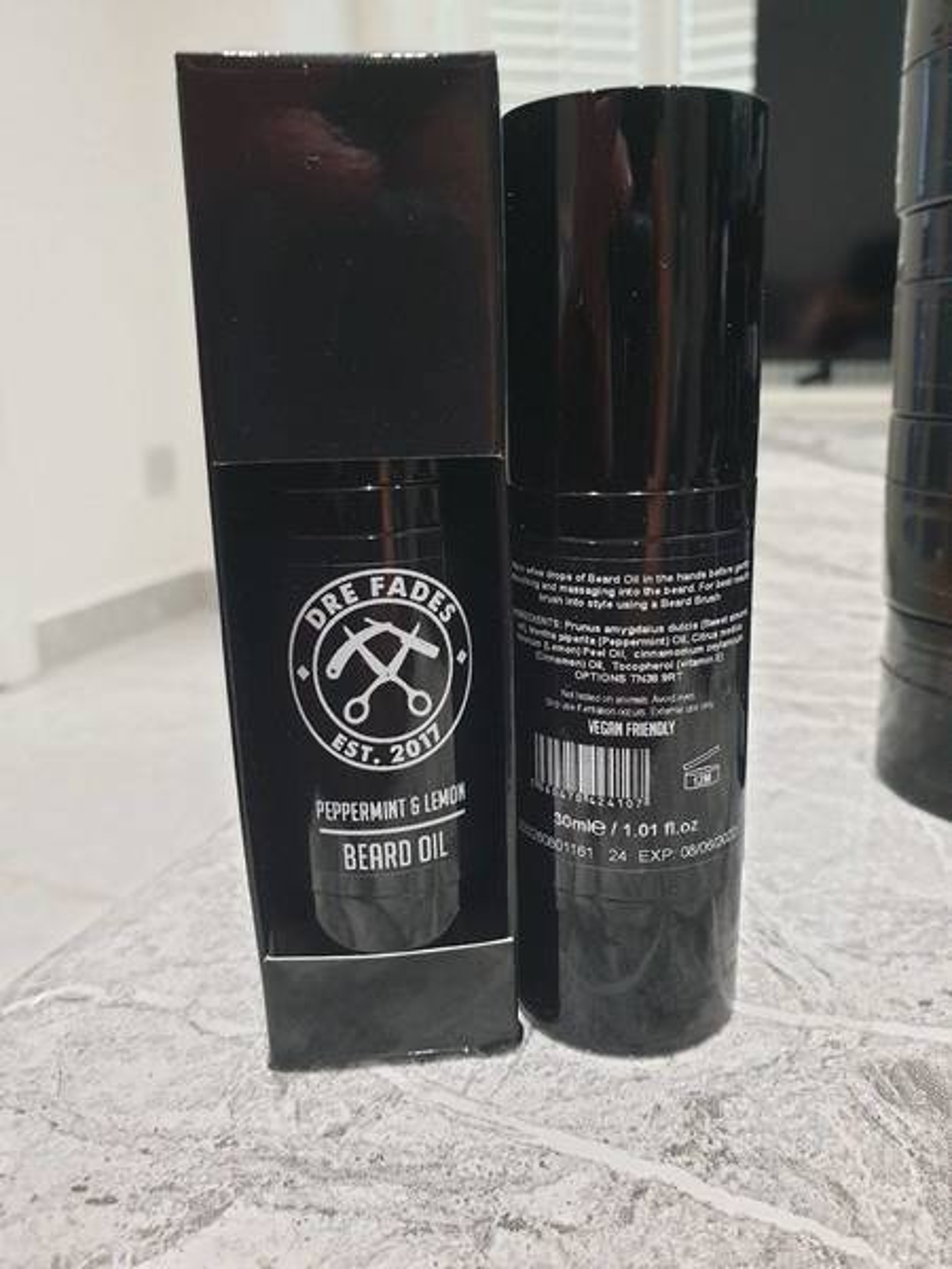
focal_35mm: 26
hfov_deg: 53.1
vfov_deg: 67.3
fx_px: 953
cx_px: 476
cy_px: 634
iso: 320
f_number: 2.4
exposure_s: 1/20
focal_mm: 4.3
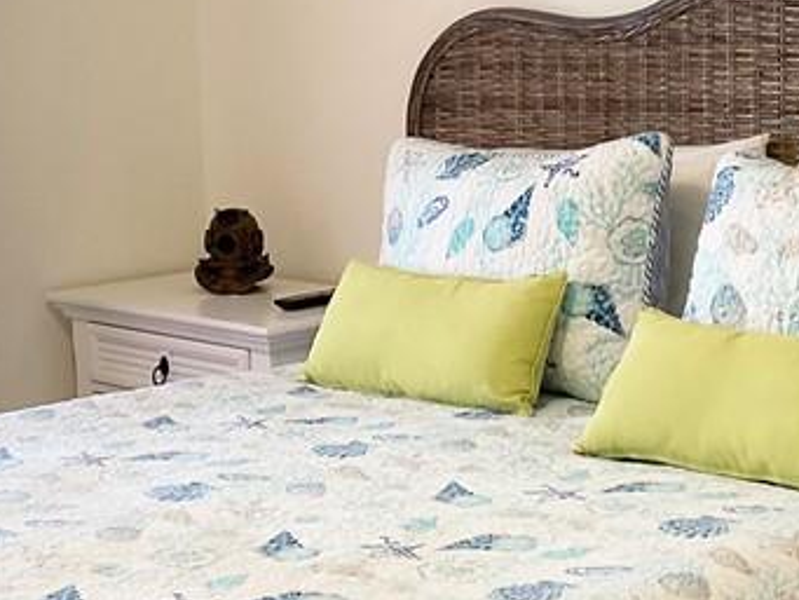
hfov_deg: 22.4
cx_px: 248
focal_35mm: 87
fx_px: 2009
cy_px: 267
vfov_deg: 17.0
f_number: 1.8
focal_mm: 3
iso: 50
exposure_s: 1/60
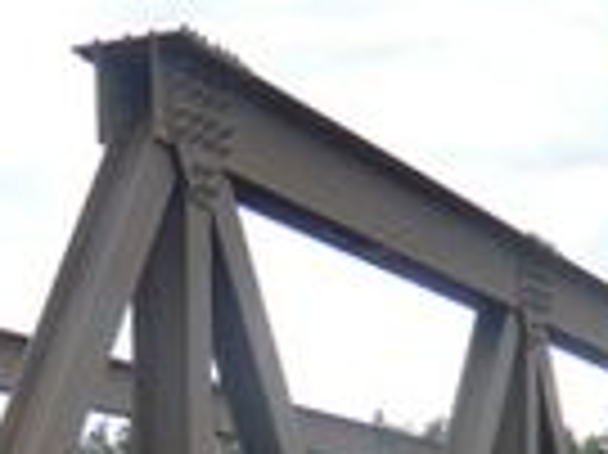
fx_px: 1930
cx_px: 338
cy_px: 901
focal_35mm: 110
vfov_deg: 12.0
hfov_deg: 17.9
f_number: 3.2
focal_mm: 4.3
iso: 64
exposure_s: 1/160
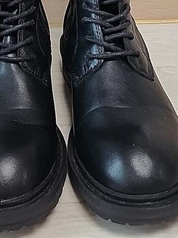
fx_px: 556
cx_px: 69
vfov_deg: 21.5
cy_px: -81
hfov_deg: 18.2
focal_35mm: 81
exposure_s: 1/59.2
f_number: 1.8
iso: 131
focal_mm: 5
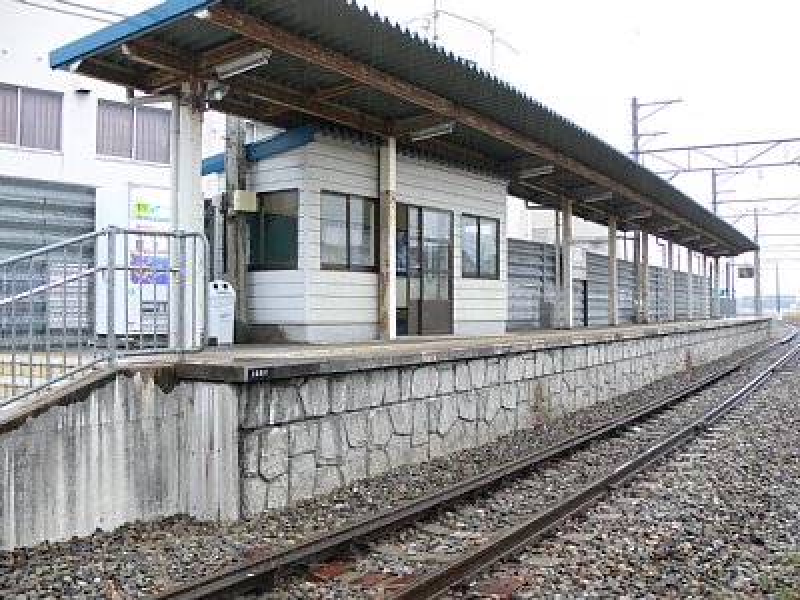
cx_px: 400
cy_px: 300
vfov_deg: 40.7
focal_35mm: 35
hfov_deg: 52.6
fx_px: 809
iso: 80
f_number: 2.8
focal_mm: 7.4
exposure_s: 1/30
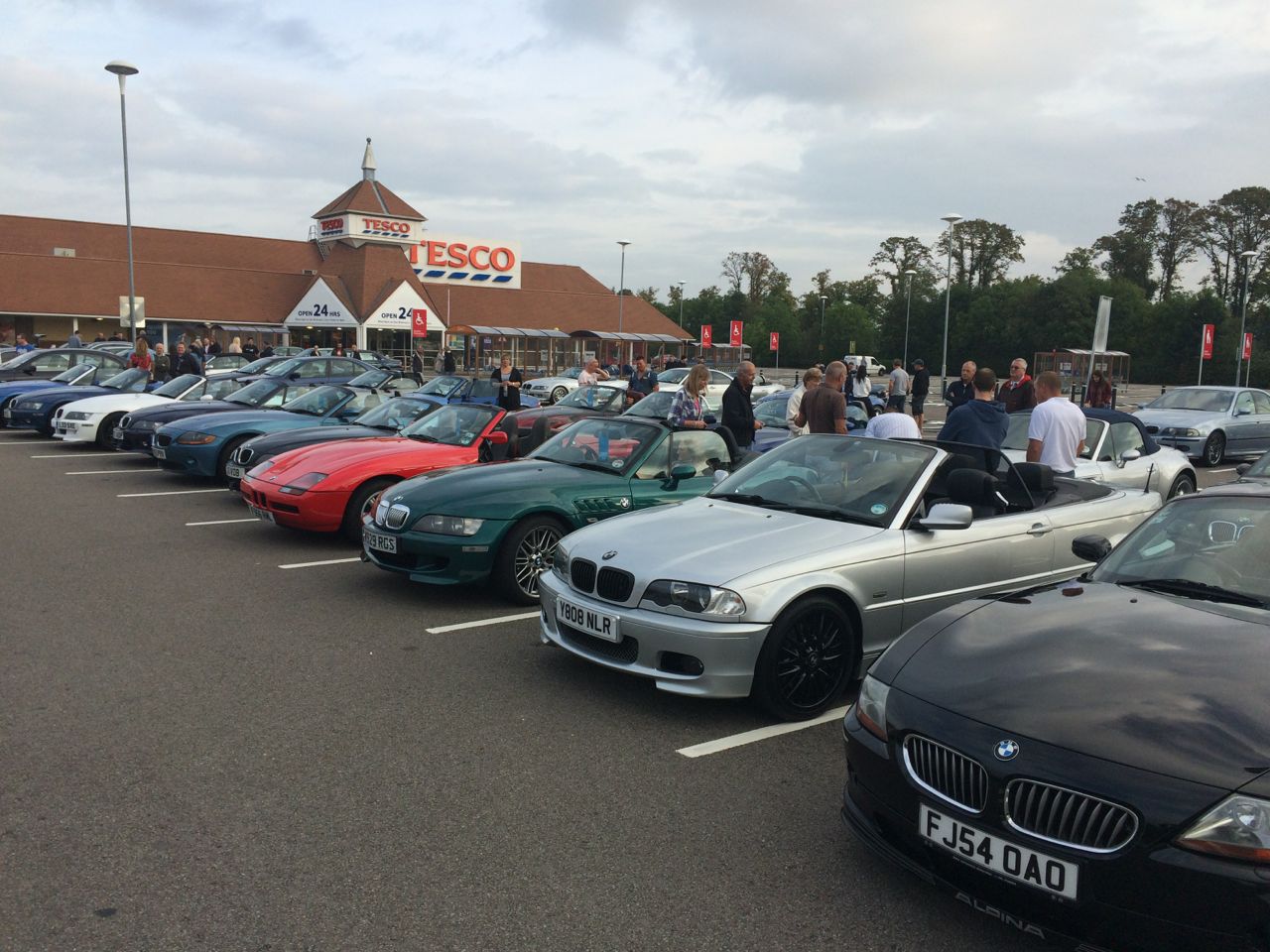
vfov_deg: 48.2
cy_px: 476
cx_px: 635
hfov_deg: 61.7
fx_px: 1064
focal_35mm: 29
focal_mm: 4.15
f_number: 2.2
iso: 32
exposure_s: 1/805
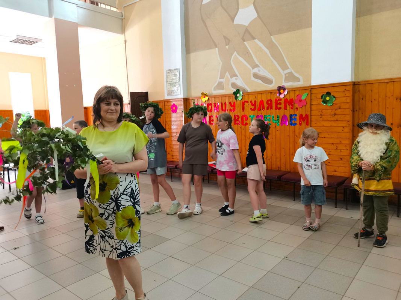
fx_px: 301
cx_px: 200
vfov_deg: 53.1
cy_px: 150
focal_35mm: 26
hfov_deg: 67.3
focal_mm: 5.58
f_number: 1.8
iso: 320
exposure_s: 1/33.3
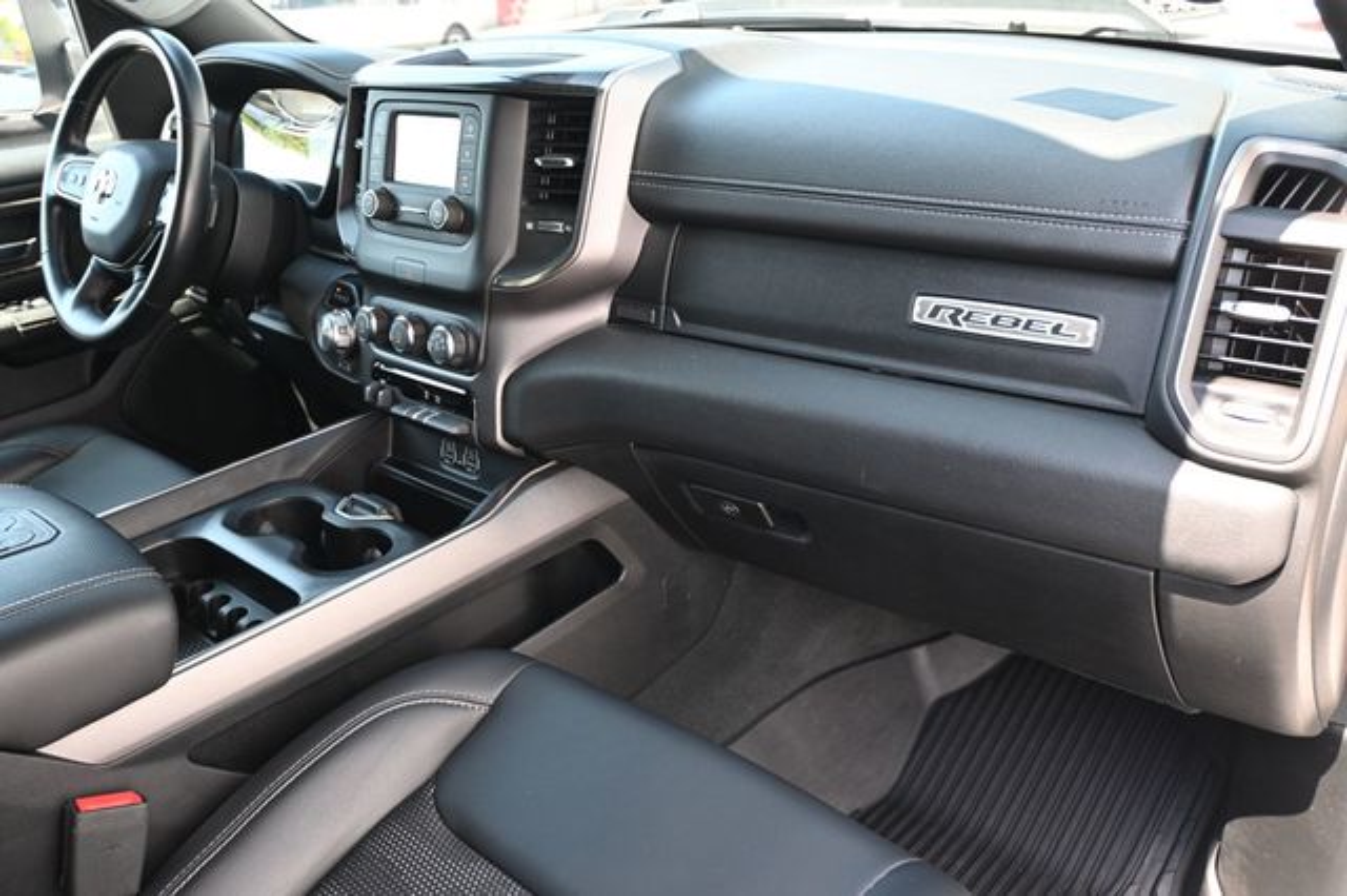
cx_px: 674
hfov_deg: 60.7
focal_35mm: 31
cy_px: 448
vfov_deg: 42.6
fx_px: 1150
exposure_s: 1/125
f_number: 3.8
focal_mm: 20.5
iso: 640
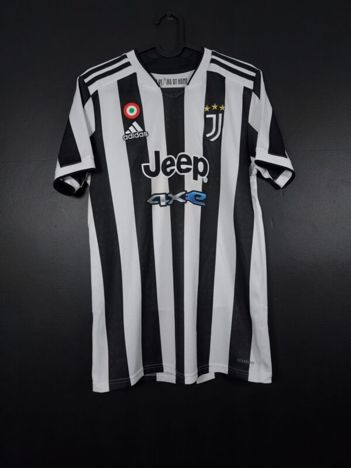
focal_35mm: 23
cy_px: 234
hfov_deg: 58.9
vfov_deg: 73.9
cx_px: 176
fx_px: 311
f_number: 1.6
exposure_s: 1/160
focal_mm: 6.57
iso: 400
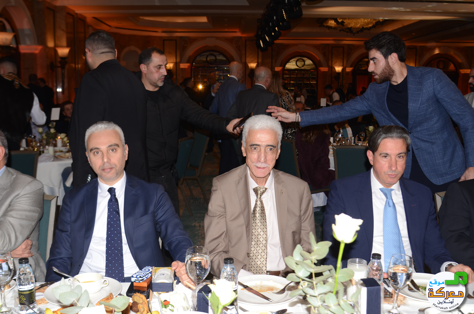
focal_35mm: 36
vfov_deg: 36.7
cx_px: 237
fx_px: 473
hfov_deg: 53.2
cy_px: 157
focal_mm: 24
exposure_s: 1/250
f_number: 4.5
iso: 250
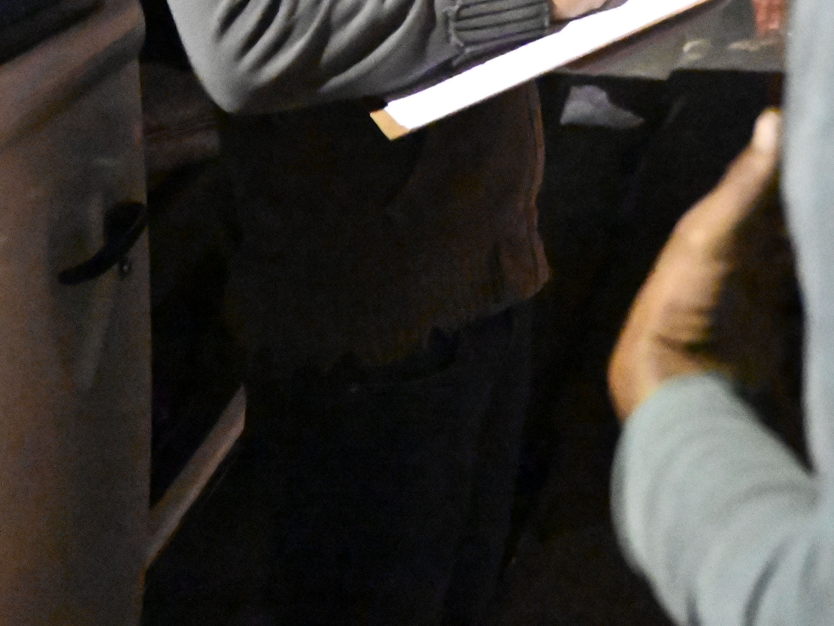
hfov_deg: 27.1
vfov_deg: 19.9
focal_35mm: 69
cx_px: 771
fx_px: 1663
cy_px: -148
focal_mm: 24
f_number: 2.8
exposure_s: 1/640
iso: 64508
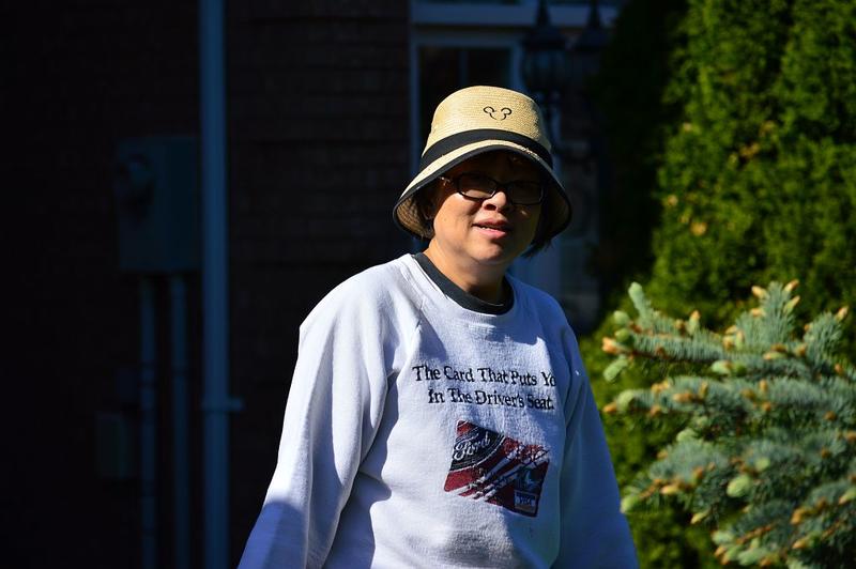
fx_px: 3564
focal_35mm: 150
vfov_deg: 9.1
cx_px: 428
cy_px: 284
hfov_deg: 13.7
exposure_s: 1/1000
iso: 100
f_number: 4.5
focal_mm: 100
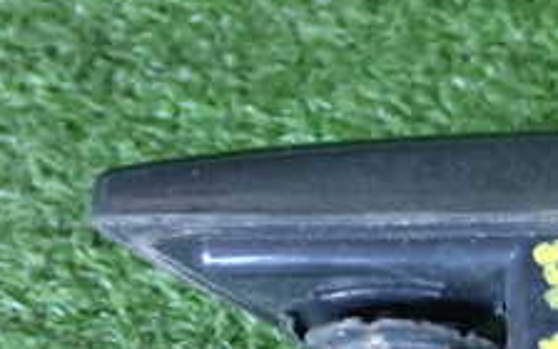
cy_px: 444
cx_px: 740
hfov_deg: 18.8
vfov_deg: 12.5
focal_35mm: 102
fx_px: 1551
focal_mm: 6.37
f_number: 2.5
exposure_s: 1/40
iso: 500
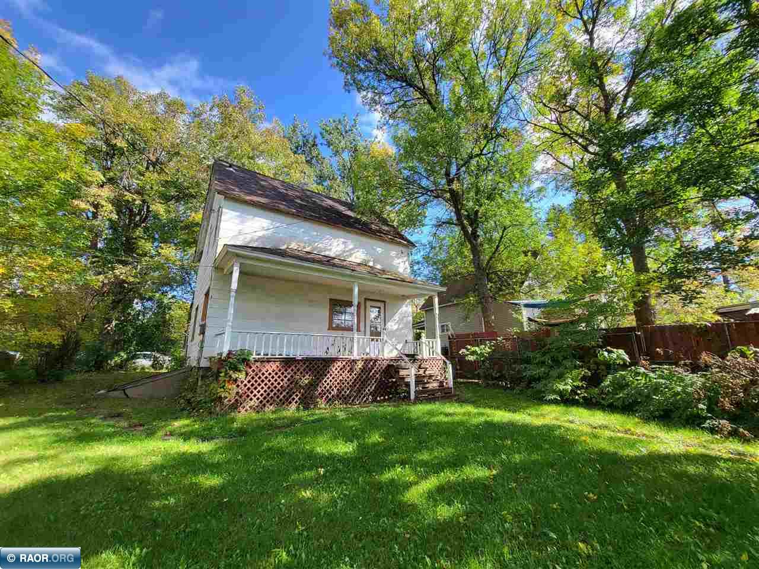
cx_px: 380
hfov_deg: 106.2
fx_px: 285
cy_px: 284
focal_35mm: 13
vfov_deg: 89.9
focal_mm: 1.74
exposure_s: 1/291
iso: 32
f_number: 2.2
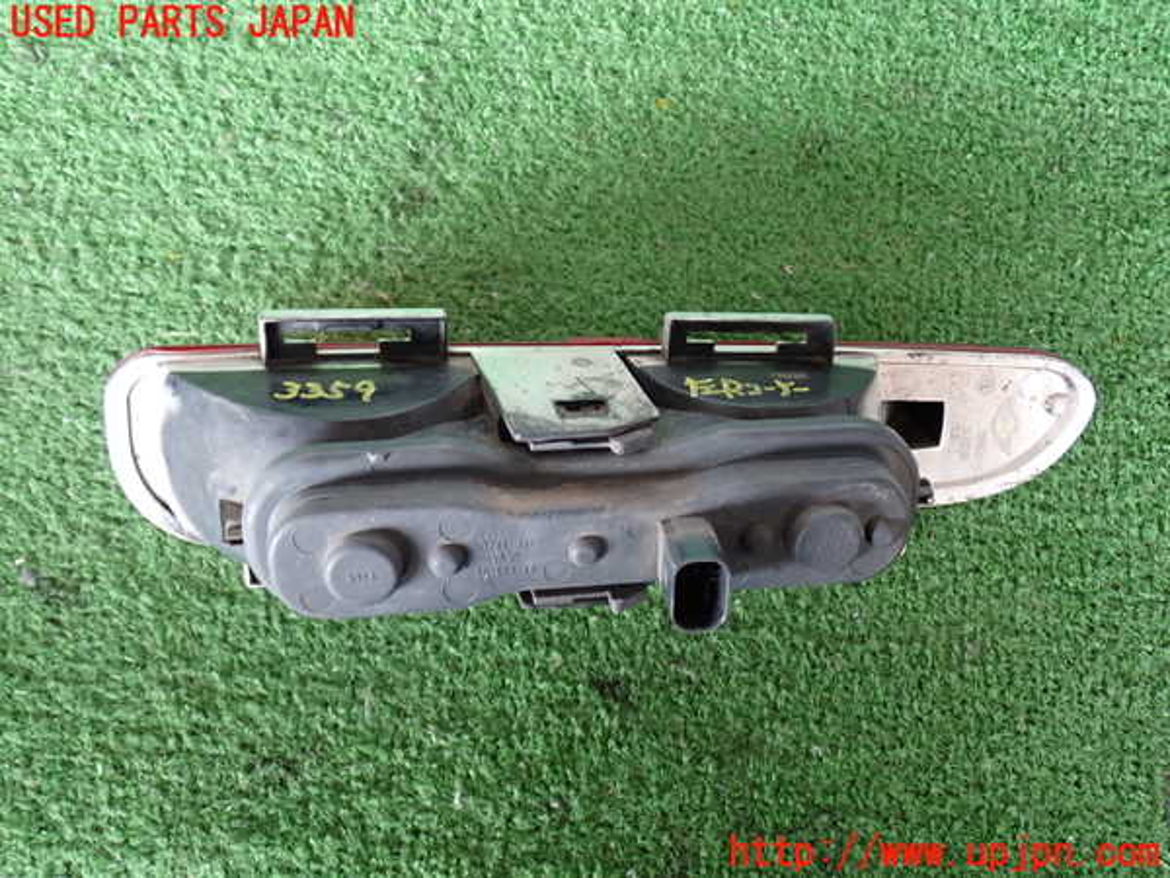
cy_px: 439
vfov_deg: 39.7
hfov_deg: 51.4
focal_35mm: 36
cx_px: 585
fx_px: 1217
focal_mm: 6.37
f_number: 2.5
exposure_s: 1/40
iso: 400
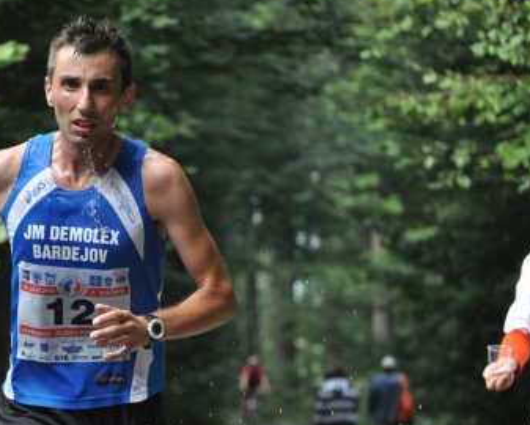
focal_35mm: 241
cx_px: 137
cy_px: 251
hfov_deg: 8.0
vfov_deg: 6.4
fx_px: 3779
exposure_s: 1/640
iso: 800
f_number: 4.5
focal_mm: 105
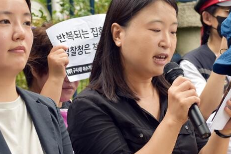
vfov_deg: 8.0
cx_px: 117
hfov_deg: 11.9
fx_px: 1104
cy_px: 106
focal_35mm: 172
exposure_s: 1/125
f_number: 5
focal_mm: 52
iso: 200
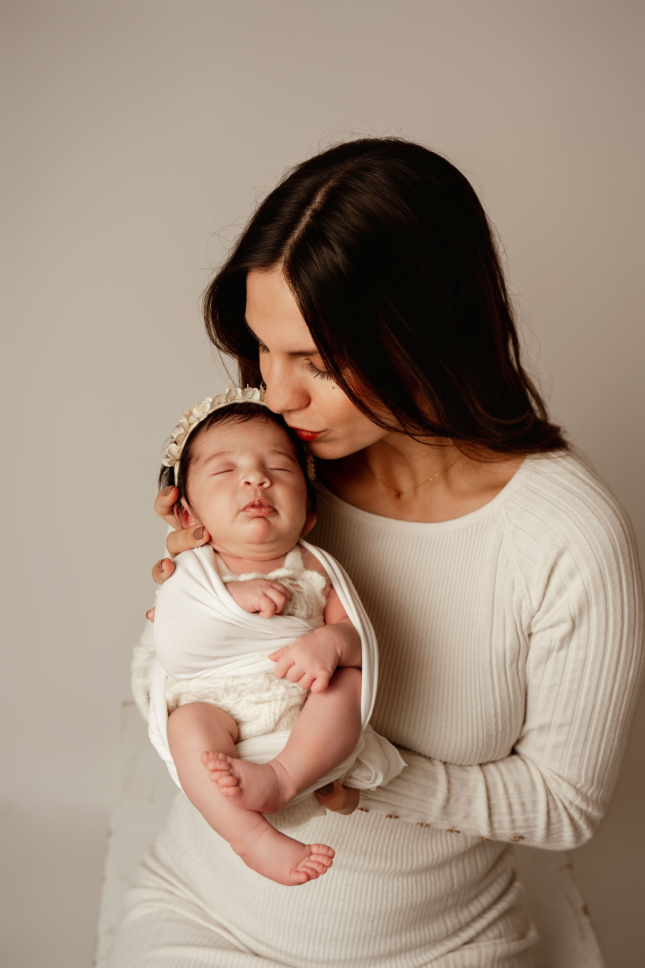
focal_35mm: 50
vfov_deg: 39.6
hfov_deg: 27.0
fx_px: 1344
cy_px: 484
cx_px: 322
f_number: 4
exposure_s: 1/160
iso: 200
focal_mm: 50
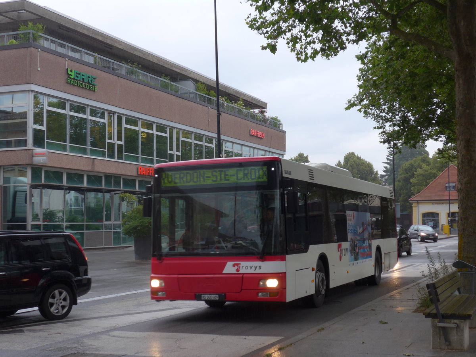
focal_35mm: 55
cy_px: 178
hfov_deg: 34.9
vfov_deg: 26.6
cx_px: 238
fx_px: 756
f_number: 3.4
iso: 100
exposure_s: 1/60
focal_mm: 11.3
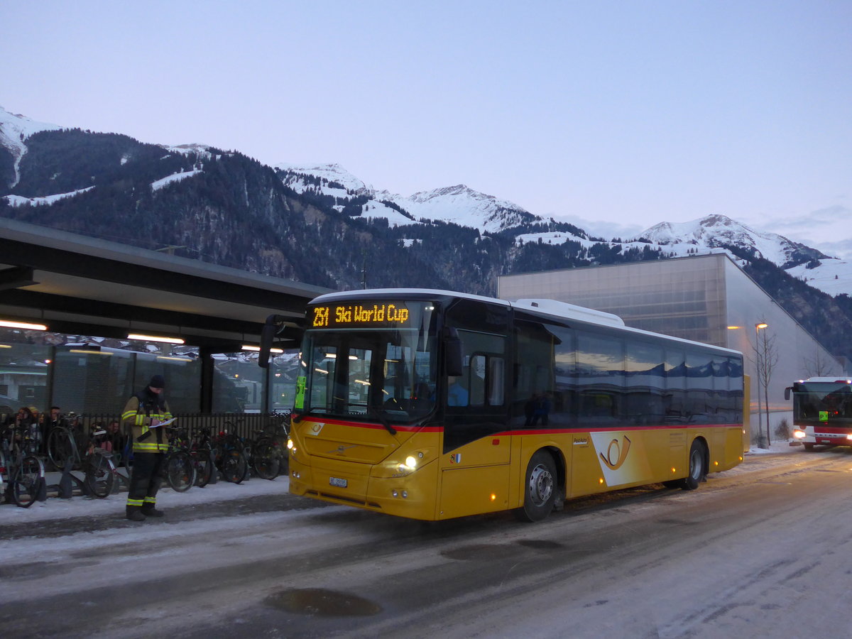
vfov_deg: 48.2
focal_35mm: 29
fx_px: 714
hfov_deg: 61.7
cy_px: 320
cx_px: 426
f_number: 2
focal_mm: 6
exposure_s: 1/125
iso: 500
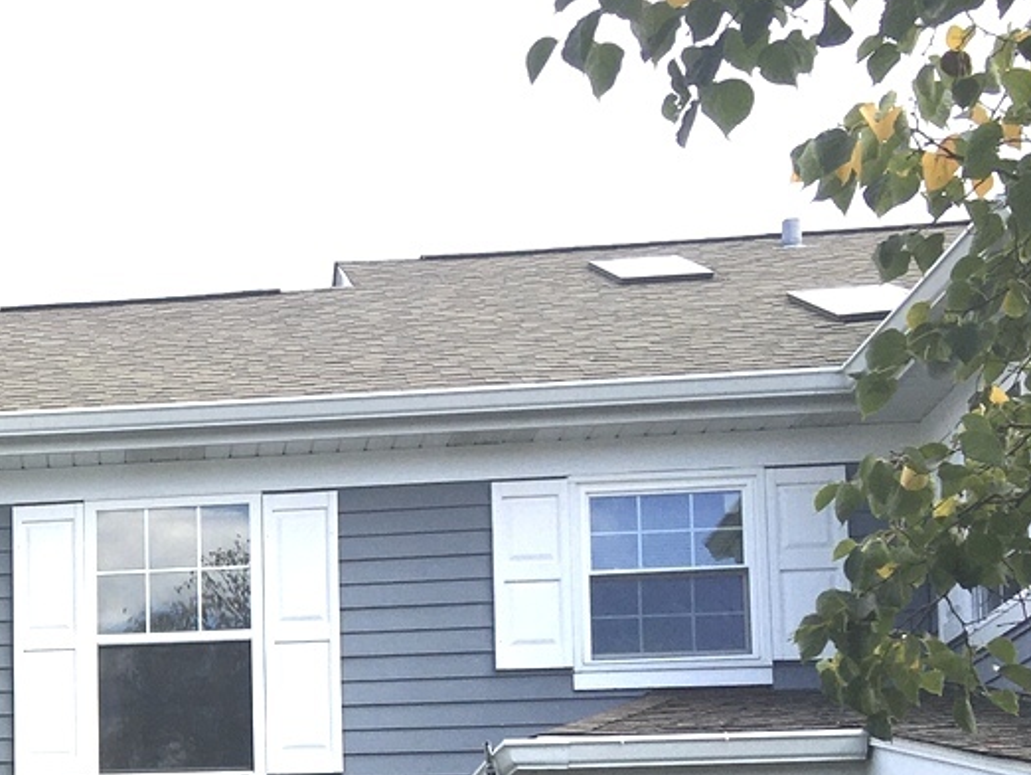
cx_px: -381
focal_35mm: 80
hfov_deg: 21.6
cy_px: 866
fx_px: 2384
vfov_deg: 17.8
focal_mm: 4.15
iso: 25
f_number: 2.2
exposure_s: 1/739
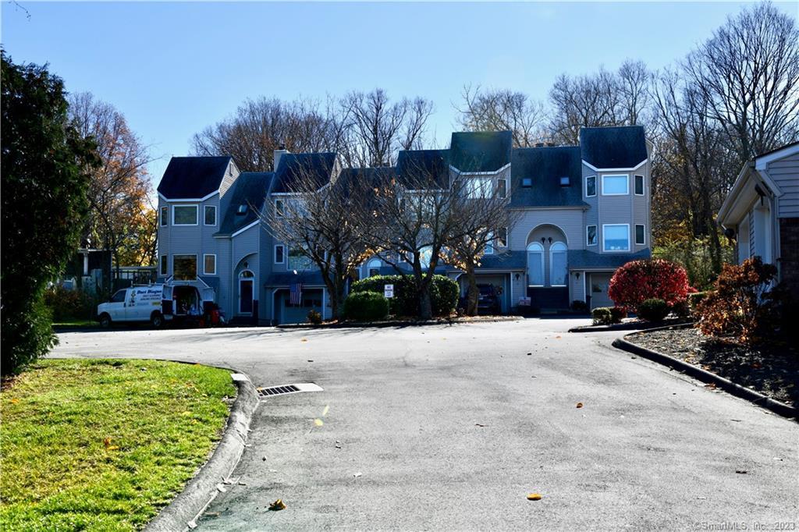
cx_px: 400
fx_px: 1021
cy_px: 266
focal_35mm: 46
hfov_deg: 42.8
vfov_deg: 29.2
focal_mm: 46
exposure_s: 1/320
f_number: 9
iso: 100
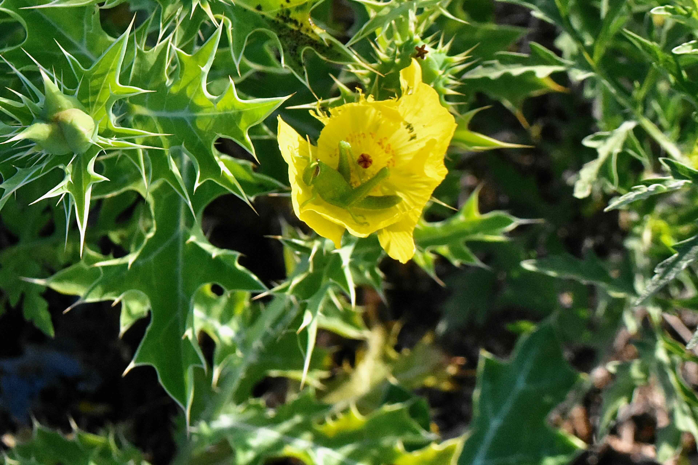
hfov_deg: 24.6
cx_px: 349
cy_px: 232
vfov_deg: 16.6
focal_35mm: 82
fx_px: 1600
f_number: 14
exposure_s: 1/800
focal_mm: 55
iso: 5000
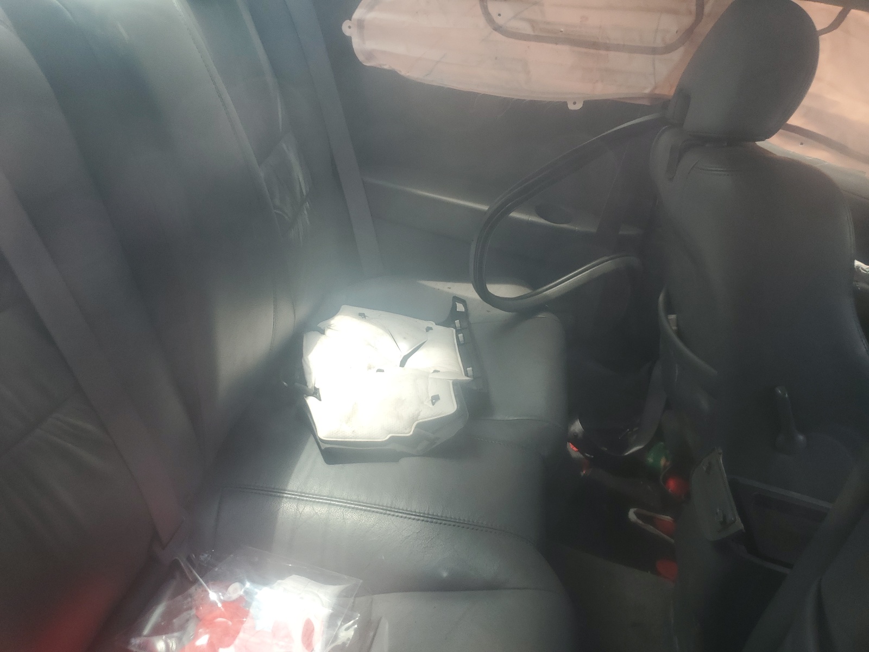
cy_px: 326
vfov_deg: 53.1
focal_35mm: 26
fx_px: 653
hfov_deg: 67.3
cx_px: 434
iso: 50
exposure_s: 1/256
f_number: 1.5
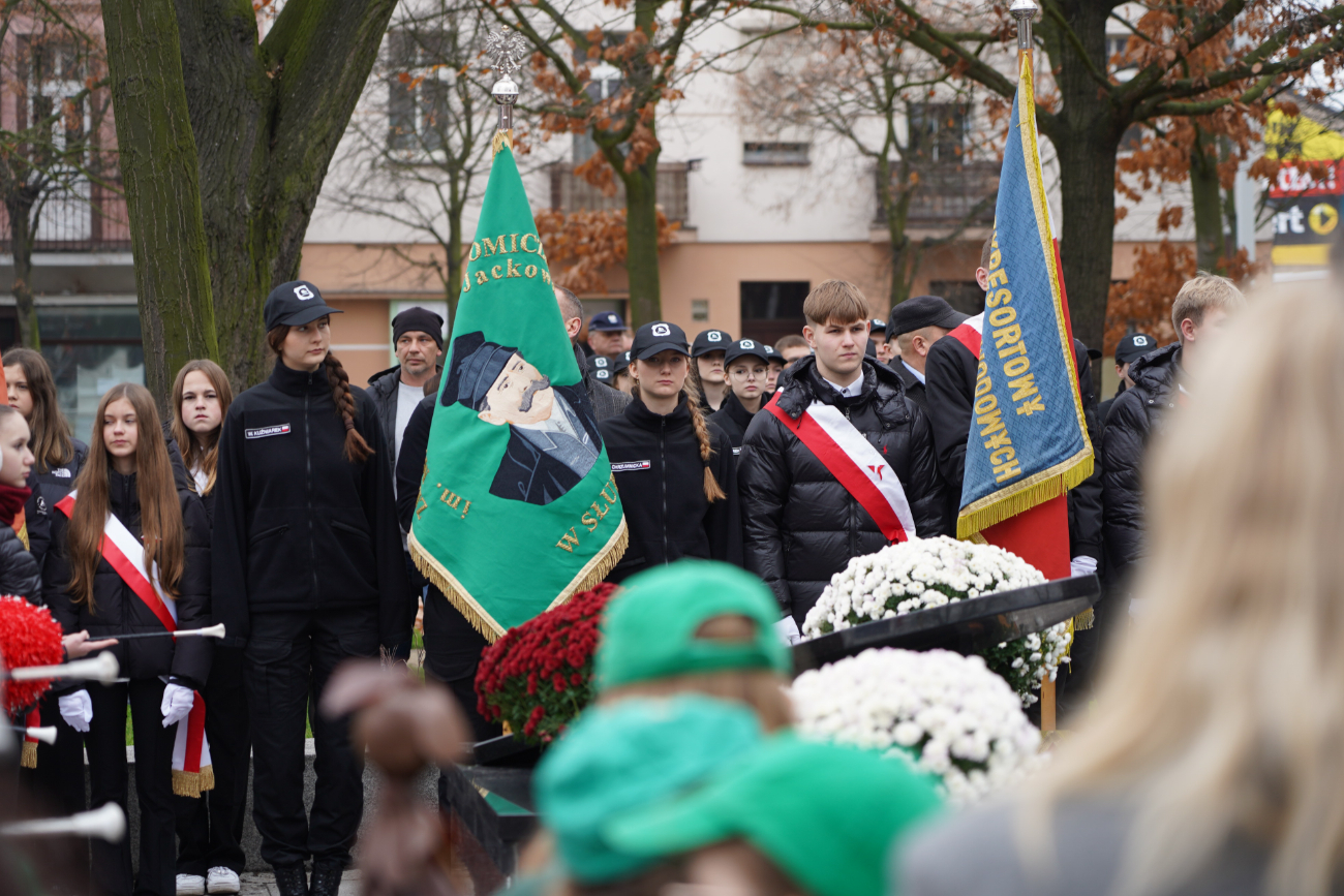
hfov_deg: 19.5
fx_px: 3920
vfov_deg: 13.0
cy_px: 448
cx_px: 672
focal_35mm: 105
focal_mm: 105
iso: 200
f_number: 4
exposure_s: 1/100
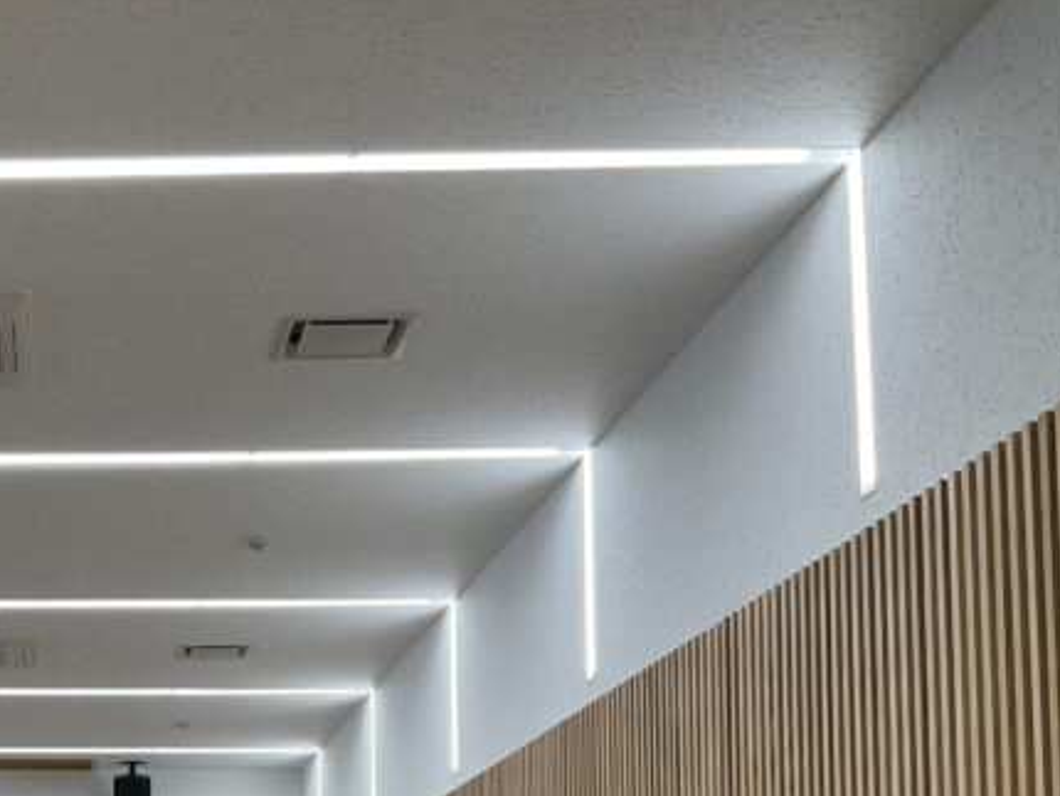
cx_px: -67
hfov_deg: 26.2
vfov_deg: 20.5
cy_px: 845
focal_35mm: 69
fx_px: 2114
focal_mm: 3
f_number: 1.8
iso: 25
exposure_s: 1/120
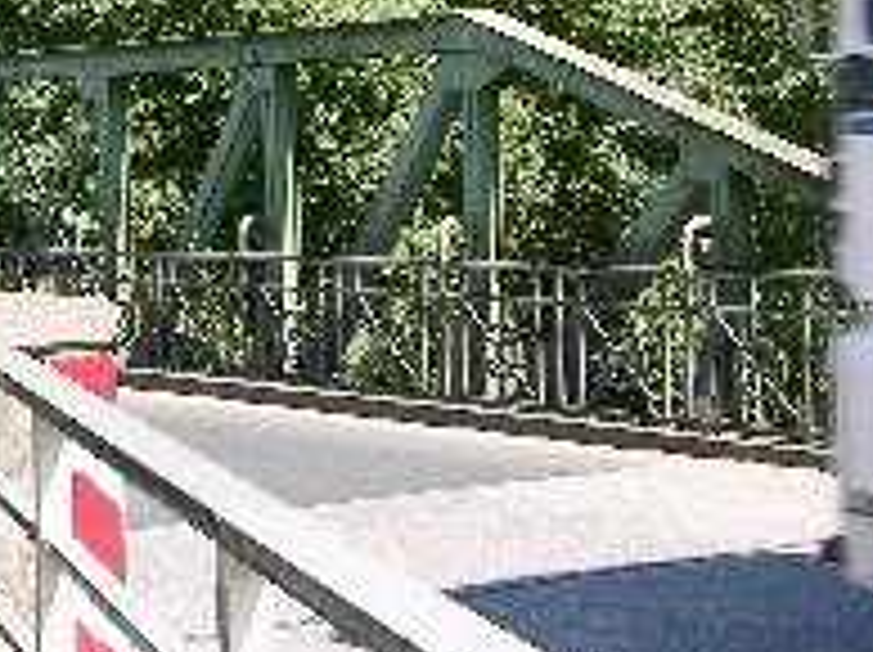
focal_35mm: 106
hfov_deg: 17.9
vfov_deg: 13.9
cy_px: 162
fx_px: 2670
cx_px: -110
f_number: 6.3
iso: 50
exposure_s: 1/97.3
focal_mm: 8.9
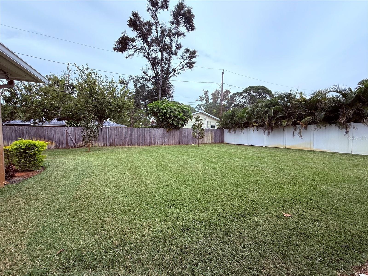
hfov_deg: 102.1
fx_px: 149
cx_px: 184
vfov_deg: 85.7
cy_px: 138
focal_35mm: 14
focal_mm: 2.22
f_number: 2.2
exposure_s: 1/760
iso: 64
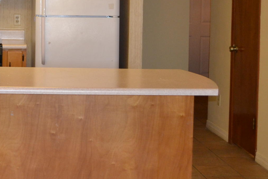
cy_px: -5
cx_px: 21
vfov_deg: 13.9
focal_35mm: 97
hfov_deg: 20.6
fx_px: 722
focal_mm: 22
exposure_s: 1/60
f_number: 3.8
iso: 500
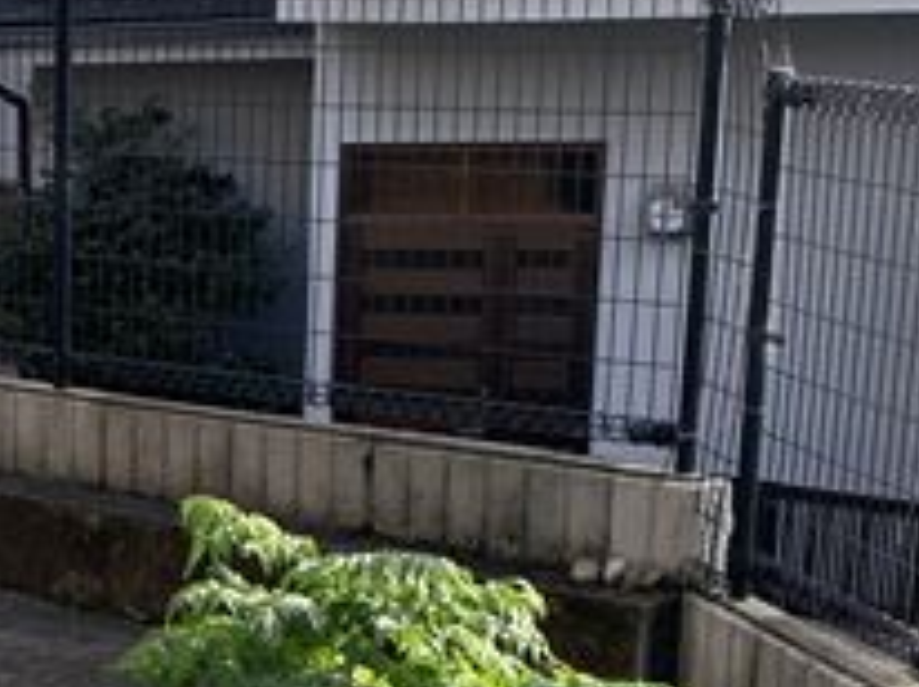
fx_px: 2678
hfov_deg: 18.4
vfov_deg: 14.1
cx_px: -196
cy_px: 839
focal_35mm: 101
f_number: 1.8
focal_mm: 4.25
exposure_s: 1/692
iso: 25
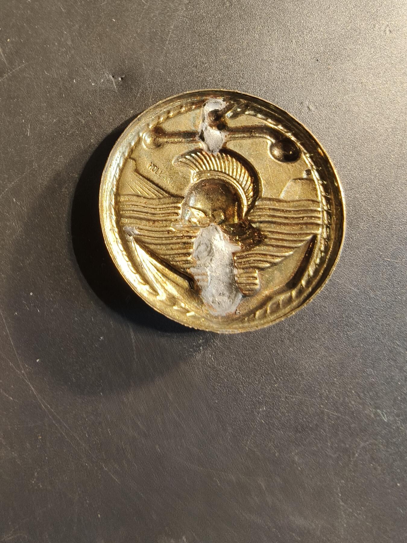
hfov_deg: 58.9
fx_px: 361
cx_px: 204
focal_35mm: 23
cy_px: 272
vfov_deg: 73.9
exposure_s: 1/41.5
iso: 250
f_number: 2
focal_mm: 2.32
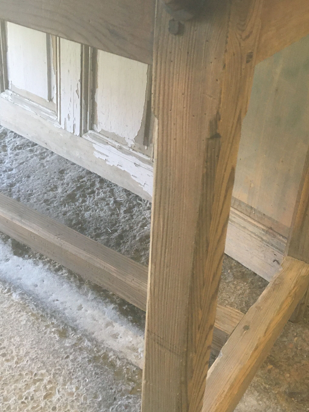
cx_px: 185
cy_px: 165
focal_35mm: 43
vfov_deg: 43.6
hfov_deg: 33.5
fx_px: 512
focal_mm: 4.15
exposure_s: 1/33
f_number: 2.2
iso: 250
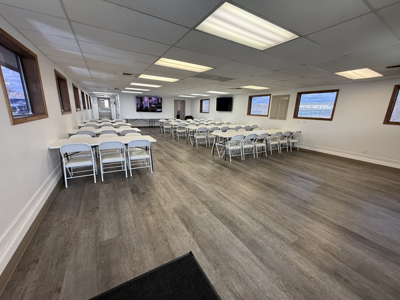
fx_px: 162
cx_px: 200
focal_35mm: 14
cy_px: 150
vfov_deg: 85.7
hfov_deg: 102.1
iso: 160
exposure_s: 1/120
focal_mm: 2.22
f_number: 2.2
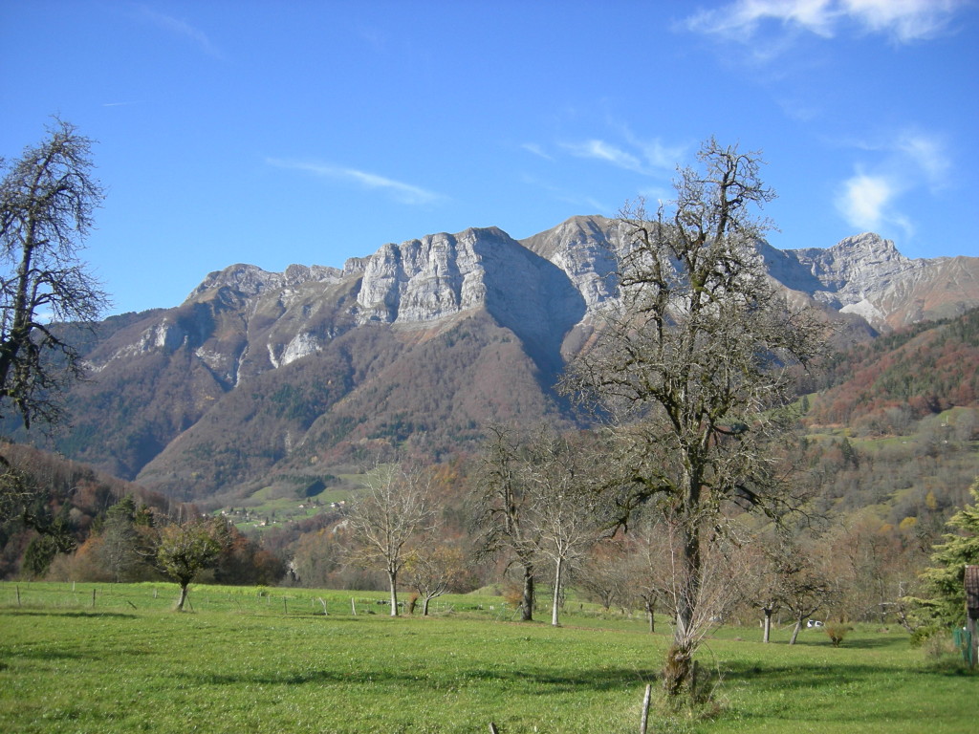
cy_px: 367
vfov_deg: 39.7
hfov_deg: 51.4
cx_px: 490
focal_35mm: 36
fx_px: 1018
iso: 64
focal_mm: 7.5
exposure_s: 1/622
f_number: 2.7
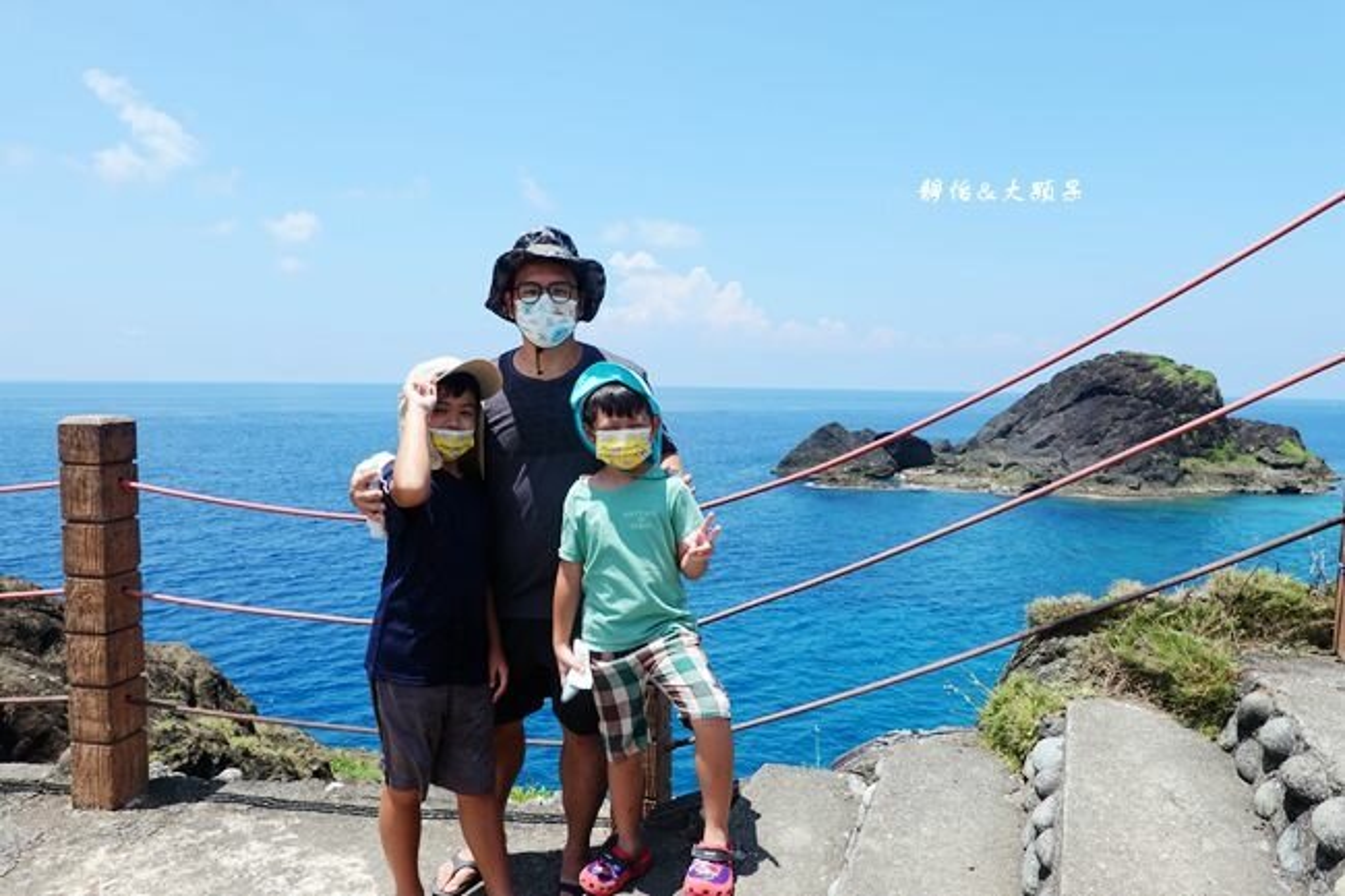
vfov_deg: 53.1
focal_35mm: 24
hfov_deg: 73.8
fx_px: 896
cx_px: 672
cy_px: 448
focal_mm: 9
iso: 125
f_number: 5.6
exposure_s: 1/400
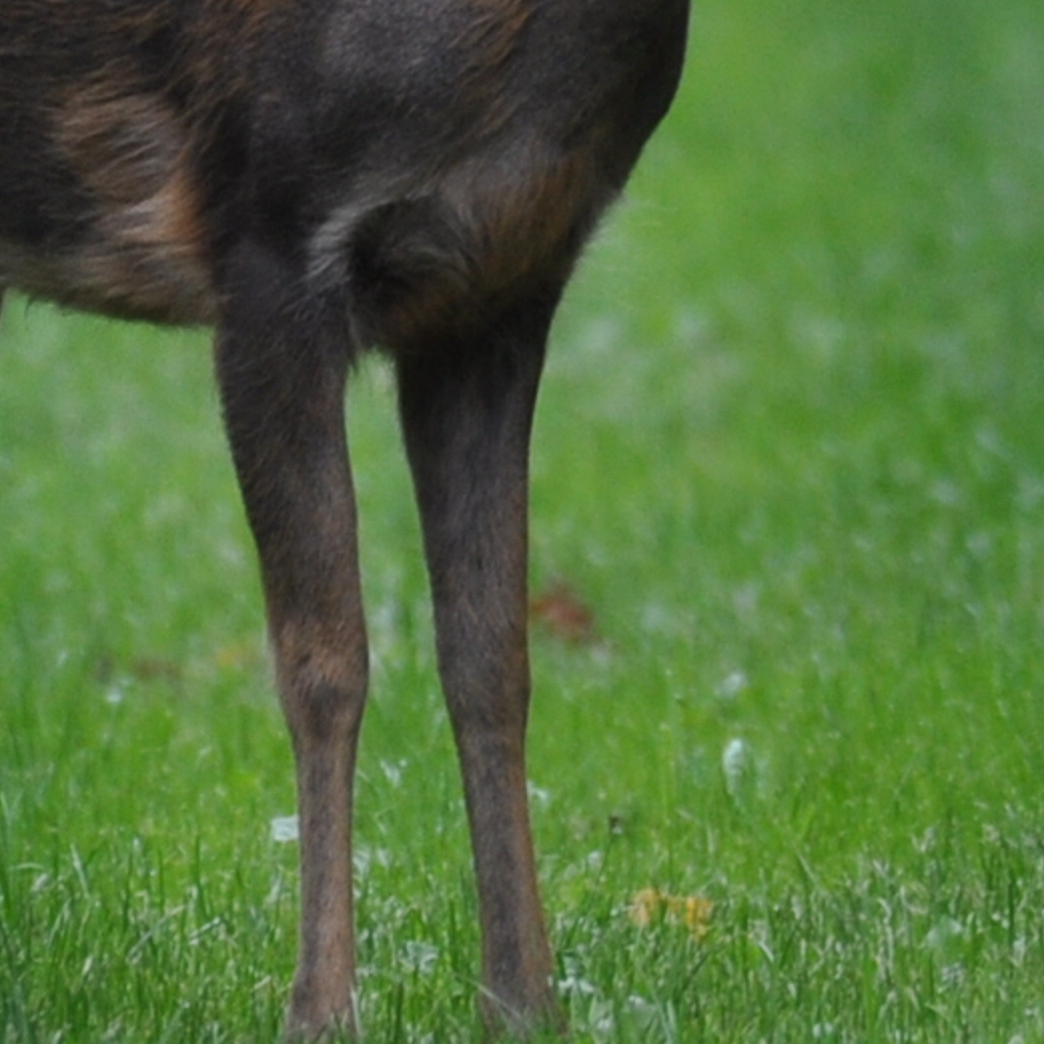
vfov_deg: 0.7
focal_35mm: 2584
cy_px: -8
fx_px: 88170
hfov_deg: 0.7
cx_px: 323
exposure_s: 1/160
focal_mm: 550
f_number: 7.1
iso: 400
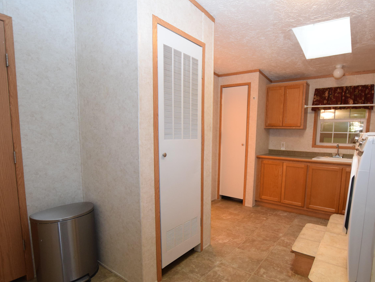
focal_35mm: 19
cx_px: 213
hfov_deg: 84.2
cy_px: 162
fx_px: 206
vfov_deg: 68.3
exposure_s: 1/60
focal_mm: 10
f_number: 3.5
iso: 1600
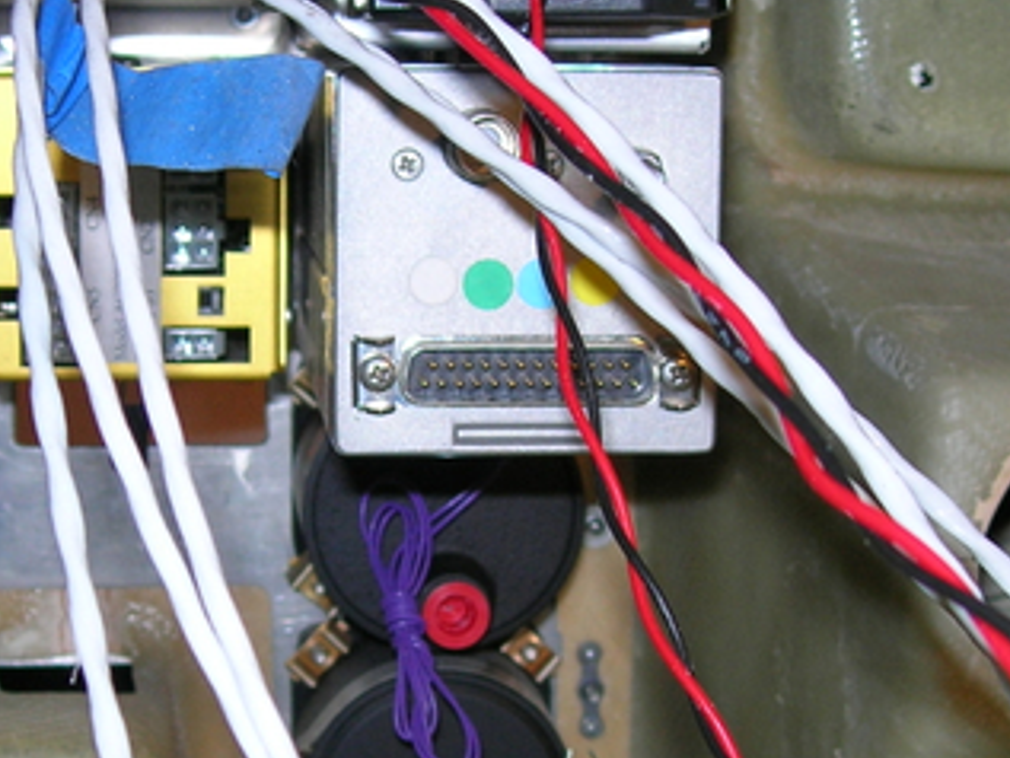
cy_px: 573
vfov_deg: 15.3
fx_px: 2802
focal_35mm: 96
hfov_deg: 20.4
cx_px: 398
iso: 64
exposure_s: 1/60.1
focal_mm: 7.8
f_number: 2.8
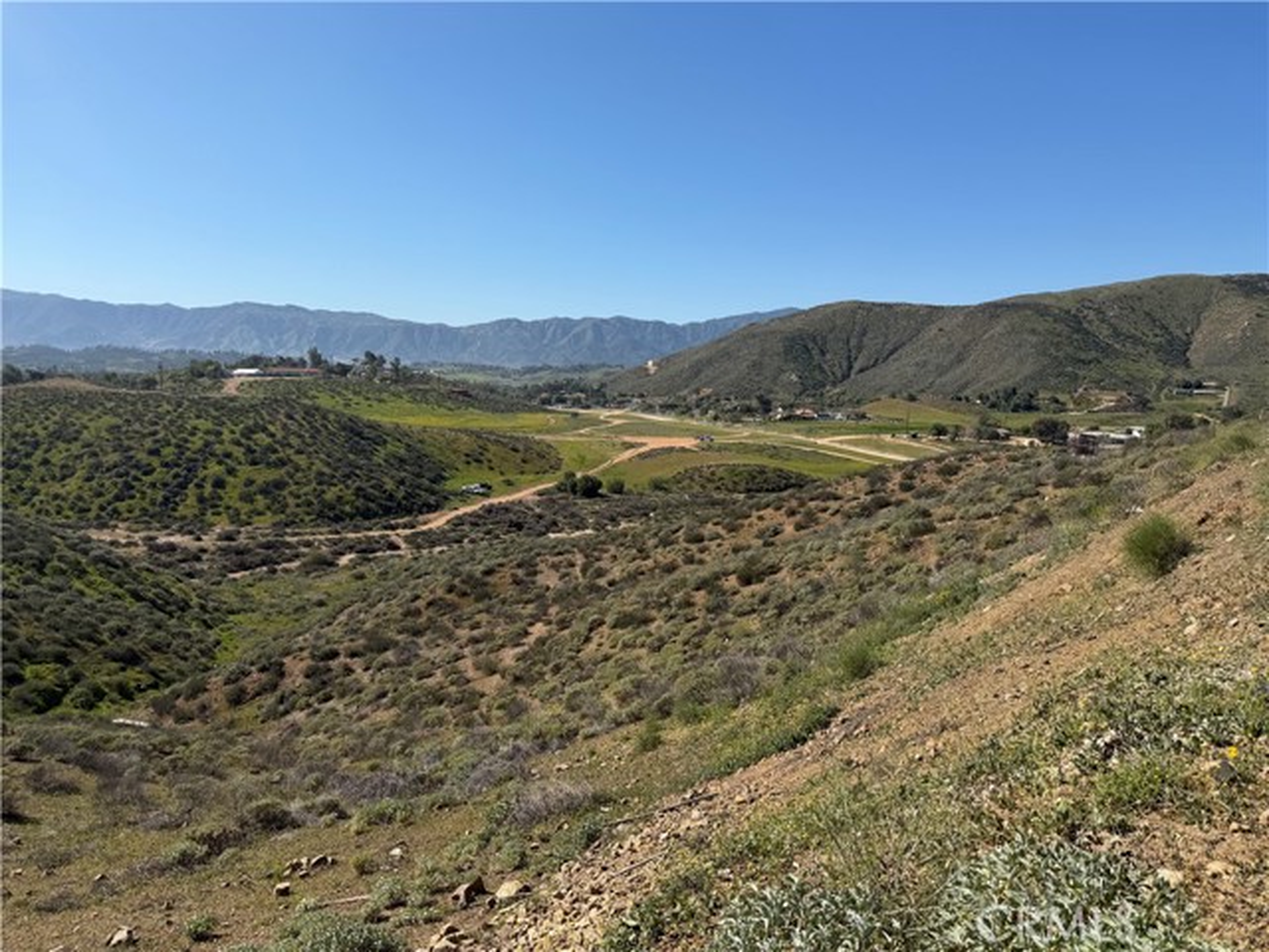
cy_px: 476
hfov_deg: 71.6
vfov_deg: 56.8
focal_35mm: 24
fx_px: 880
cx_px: 634
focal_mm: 6.76
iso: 80
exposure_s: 1/5714
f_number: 1.78
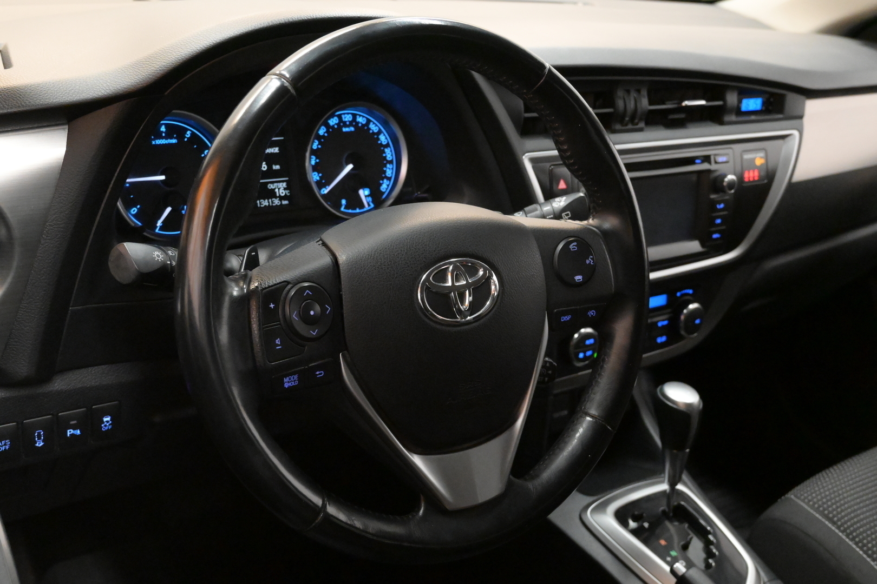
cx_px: 438
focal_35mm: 41
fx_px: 1005
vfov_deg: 32.4
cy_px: 292
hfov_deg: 47.2
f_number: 5.6
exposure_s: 1/100
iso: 8000
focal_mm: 27.5
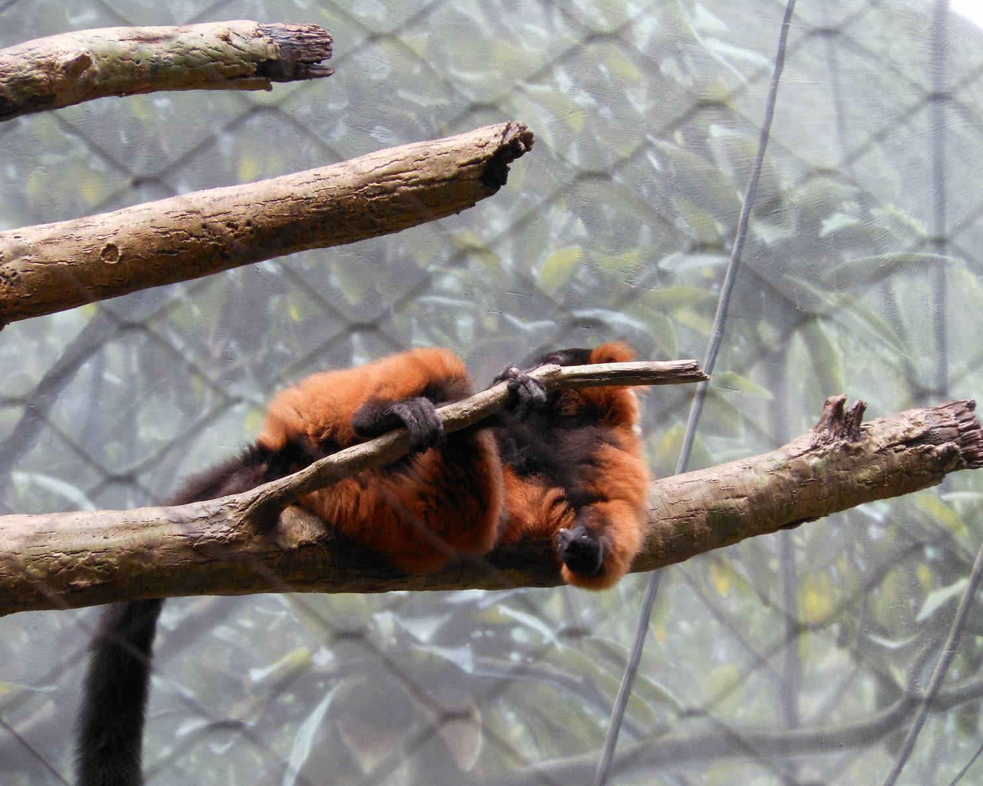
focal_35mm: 174
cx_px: 519
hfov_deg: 11.1
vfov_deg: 8.9
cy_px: 394
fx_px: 5062
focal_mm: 29.8
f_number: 5.5
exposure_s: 1/30
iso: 125
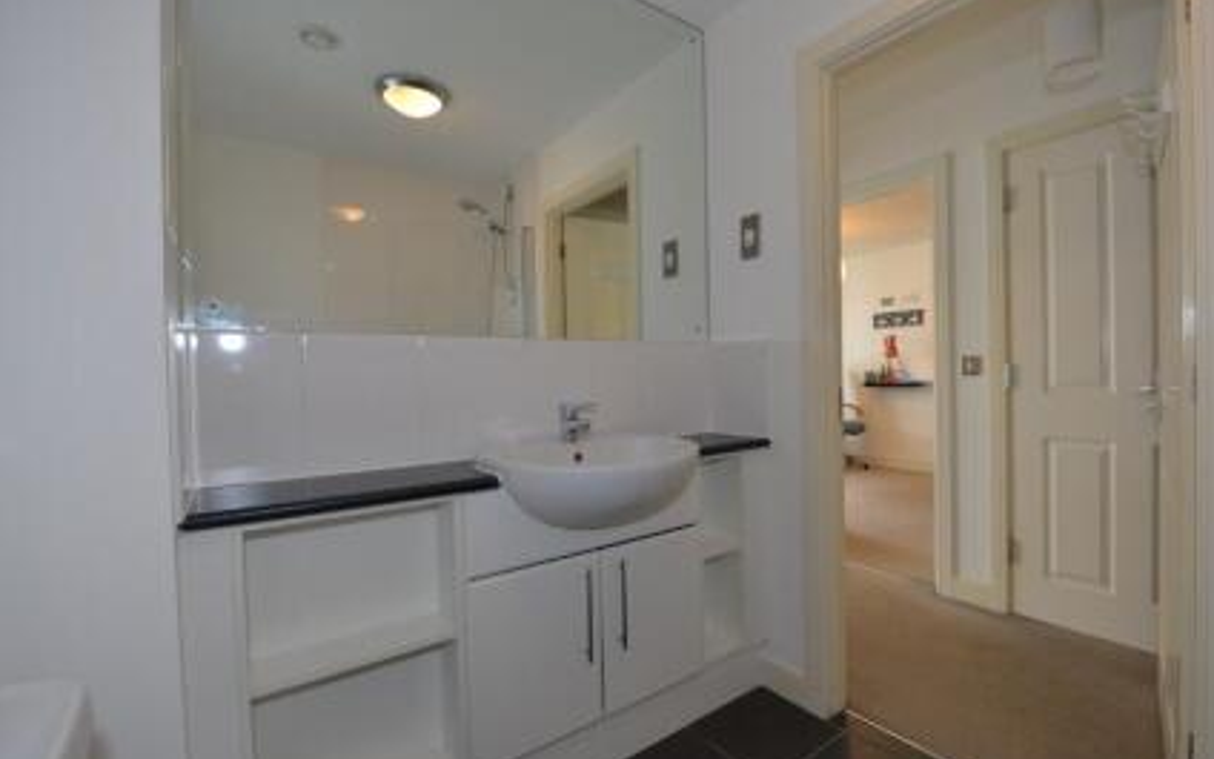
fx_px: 529
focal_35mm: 16
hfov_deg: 97.4
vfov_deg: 71.3
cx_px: 676
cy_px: 382
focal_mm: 14
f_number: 4
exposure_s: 1/60
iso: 360
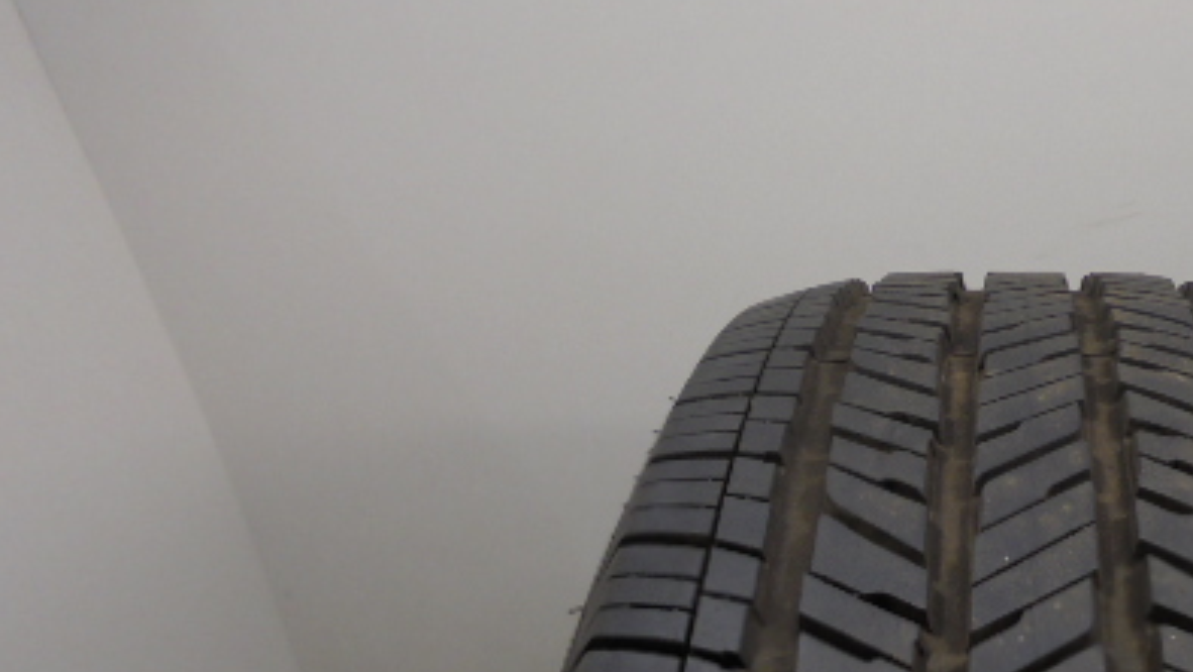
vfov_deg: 26.0
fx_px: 1456
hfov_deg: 42.7
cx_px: 939
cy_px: 327
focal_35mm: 46
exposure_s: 1/40
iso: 100
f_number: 3.5
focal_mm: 4.6
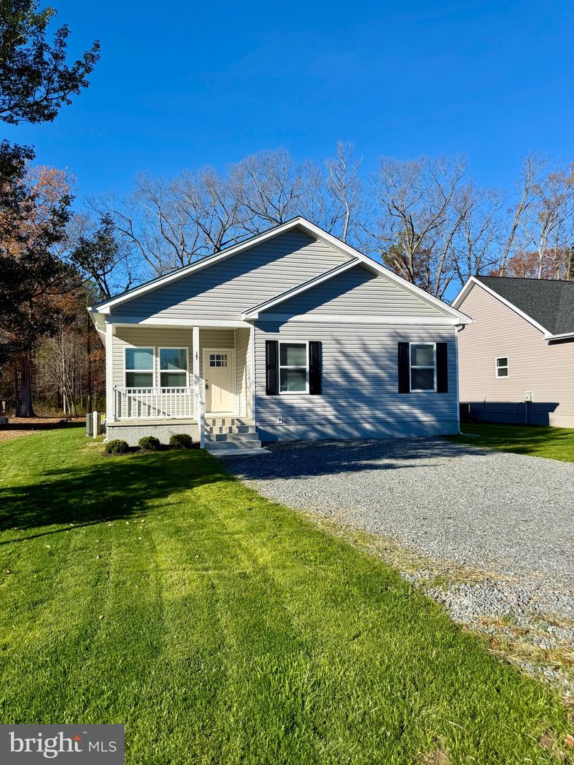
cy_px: 382
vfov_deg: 71.6
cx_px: 287
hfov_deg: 56.8
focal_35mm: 24
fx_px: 531
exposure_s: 1/4167
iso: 80
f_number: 1.78
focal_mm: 6.76
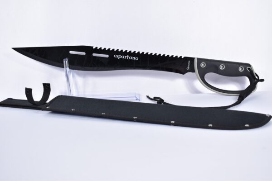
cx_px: 136
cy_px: 90
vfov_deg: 28.1
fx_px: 363
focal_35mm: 48
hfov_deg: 41.1
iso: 640
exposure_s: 1/60
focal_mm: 32
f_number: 5
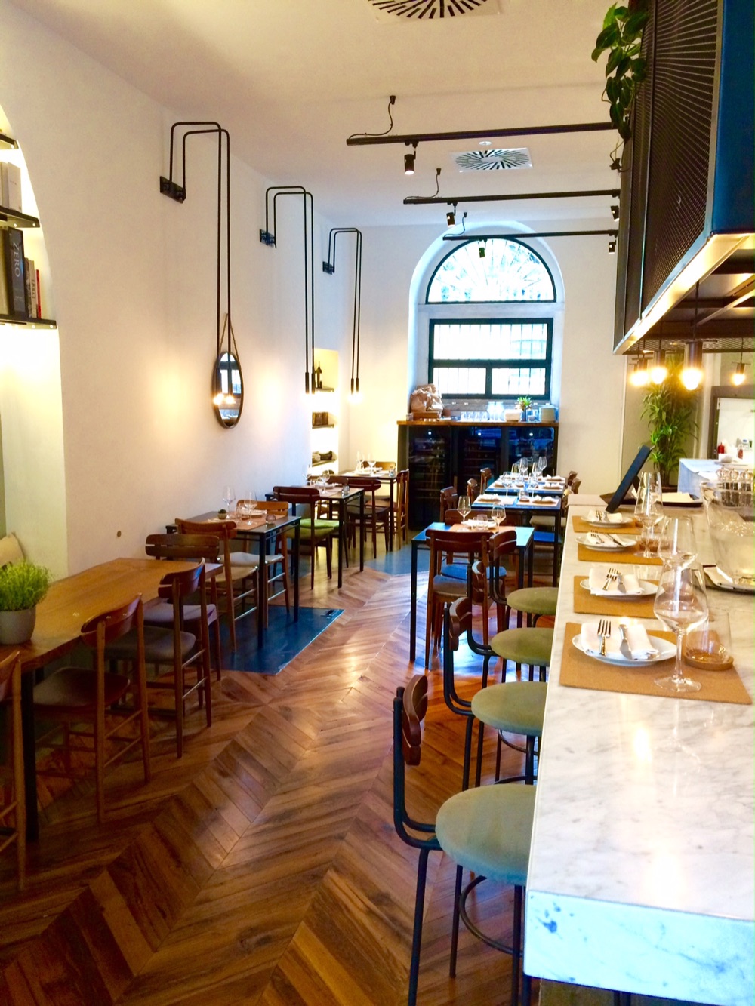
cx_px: 378
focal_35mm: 29
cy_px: 503
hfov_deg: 48.2
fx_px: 843
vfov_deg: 61.7
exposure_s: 1/33
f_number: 2.2
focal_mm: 4.15
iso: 250
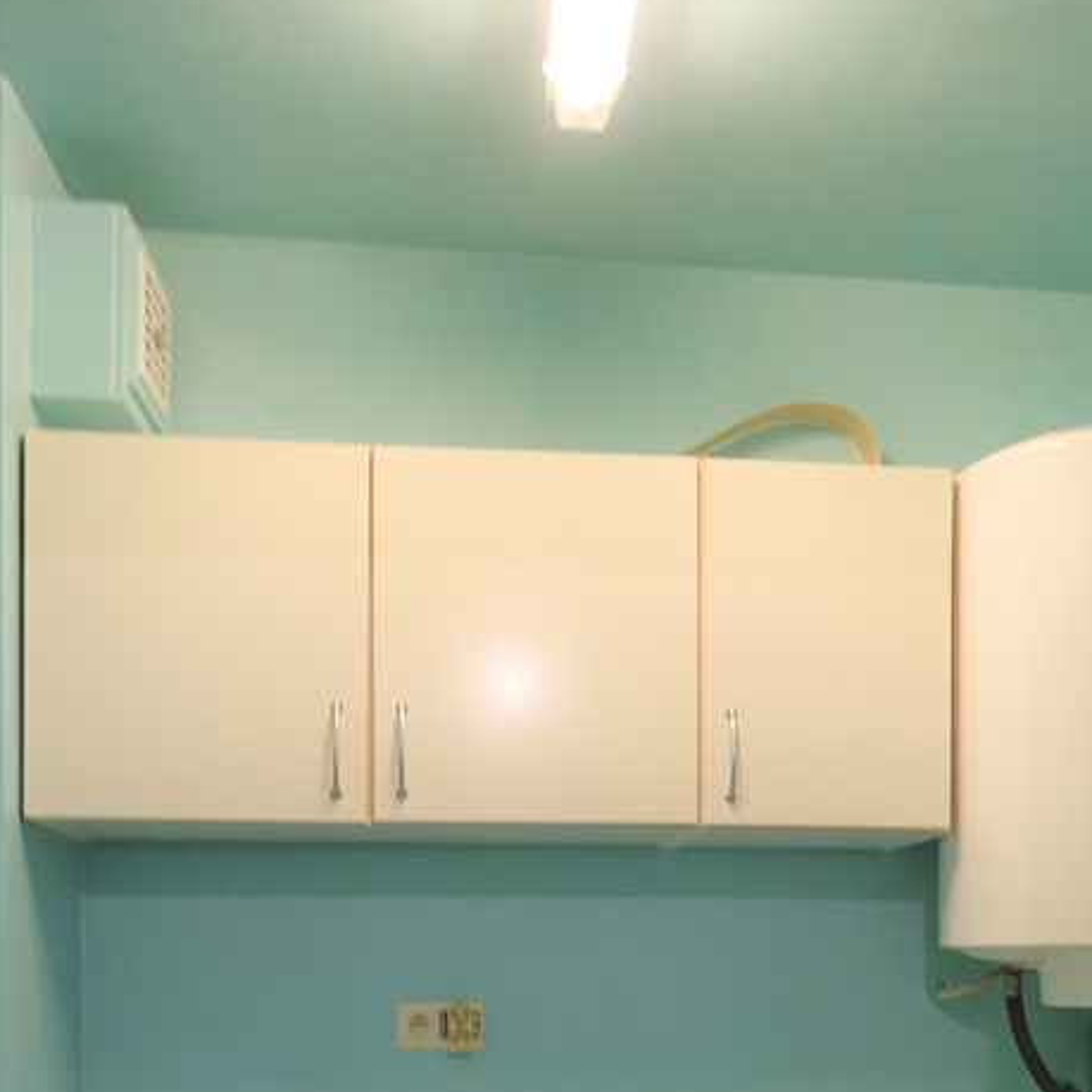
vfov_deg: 39.0
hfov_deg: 41.7
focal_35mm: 40
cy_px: 980
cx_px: 628
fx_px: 1428
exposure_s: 1/30
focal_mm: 8.8
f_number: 1.8
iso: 500
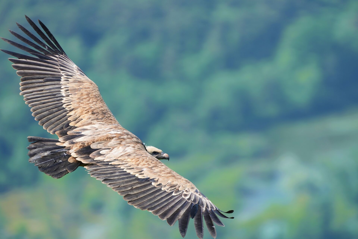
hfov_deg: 2.7
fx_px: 7458
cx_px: 176
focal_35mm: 750
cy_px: 122
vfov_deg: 1.8
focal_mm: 600
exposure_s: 1/500
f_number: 6.3
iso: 200
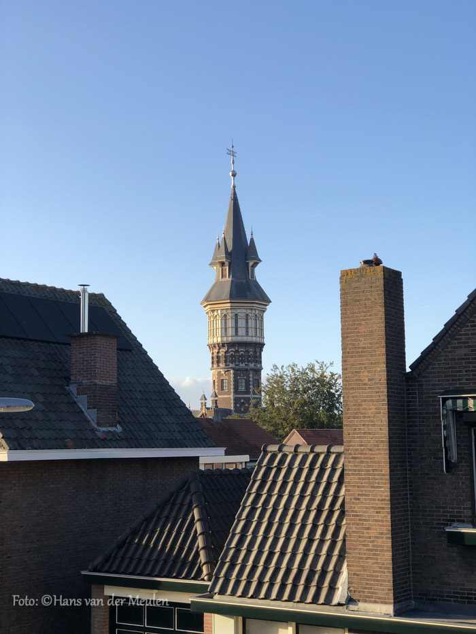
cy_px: 317
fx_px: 1044
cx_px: 238
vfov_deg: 33.8
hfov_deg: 25.7
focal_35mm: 57
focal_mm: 6.6
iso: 20
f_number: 2.8
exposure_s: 1/375
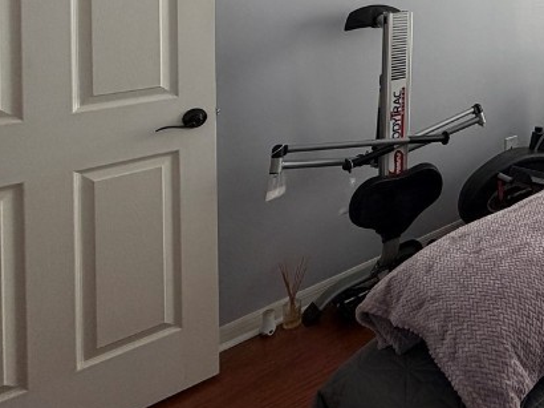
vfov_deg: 34.8
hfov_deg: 39.7
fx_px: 550
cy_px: -44
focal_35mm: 35
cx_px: 636
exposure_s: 1/139
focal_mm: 2.22
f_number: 2.2
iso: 50
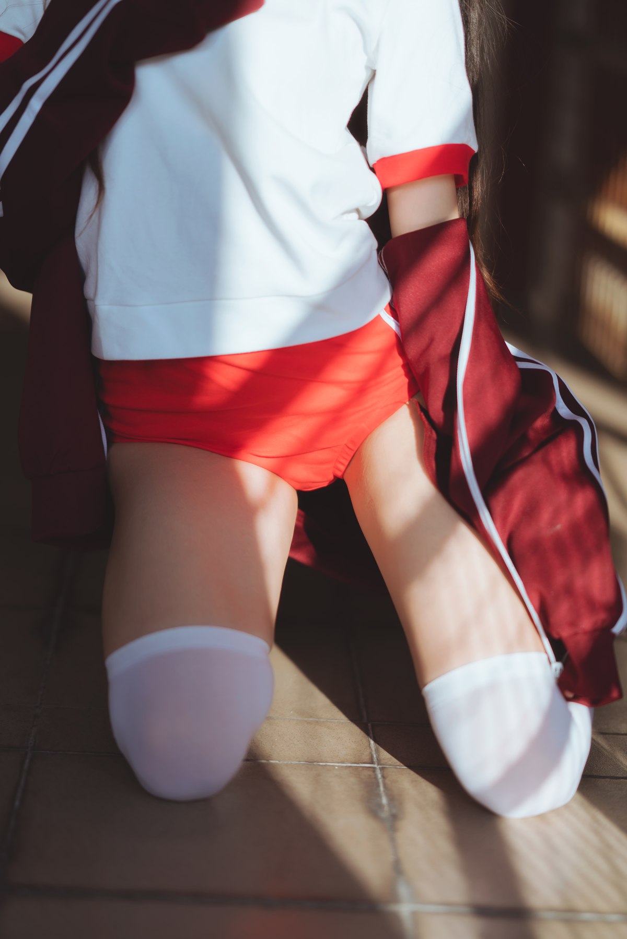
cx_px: 314
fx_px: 2220
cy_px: 470
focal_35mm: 85
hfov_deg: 16.1
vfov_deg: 23.9
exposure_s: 1/1600
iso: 50
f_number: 1.4
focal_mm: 85
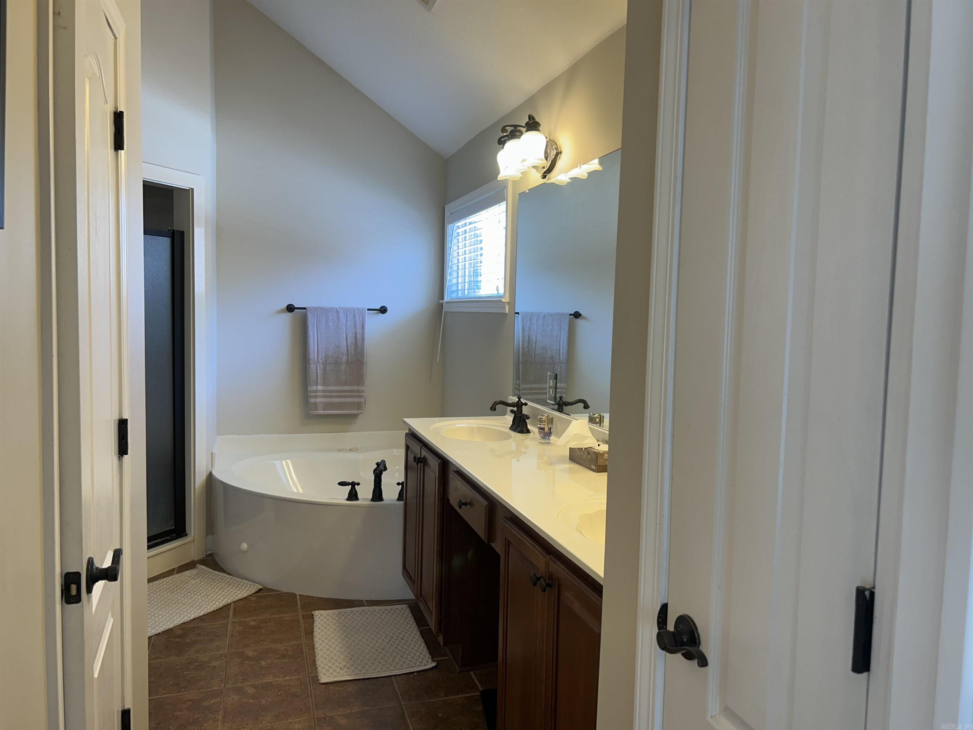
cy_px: 365
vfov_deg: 53.1
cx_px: 486
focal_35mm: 26
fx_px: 731
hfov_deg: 67.3
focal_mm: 5.7
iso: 50
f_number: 1.5
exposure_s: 1/120
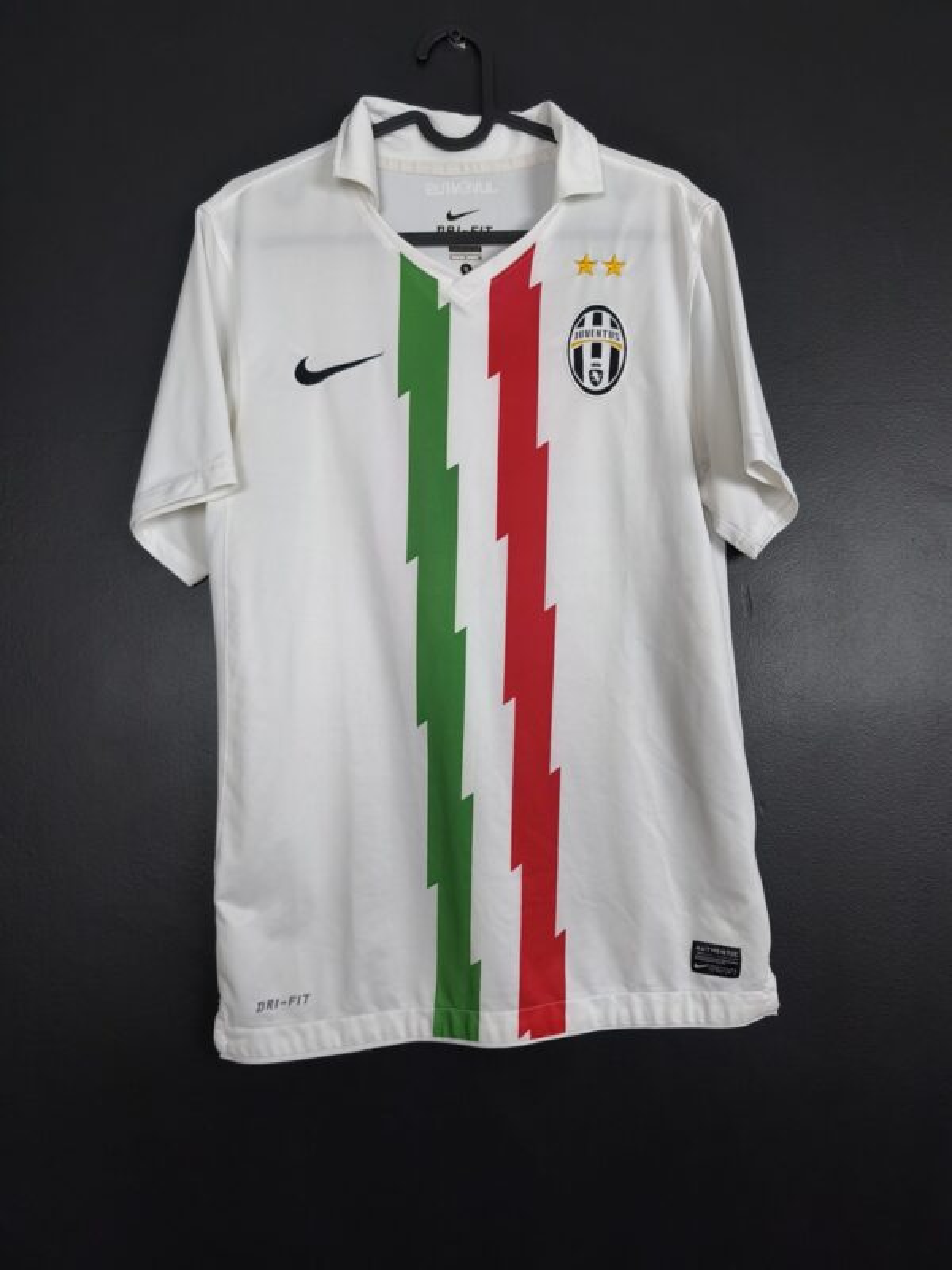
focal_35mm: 23
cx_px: 476
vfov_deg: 73.9
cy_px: 635
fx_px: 843
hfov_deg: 58.9
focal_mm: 6.57
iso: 500
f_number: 1.6
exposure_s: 1/125
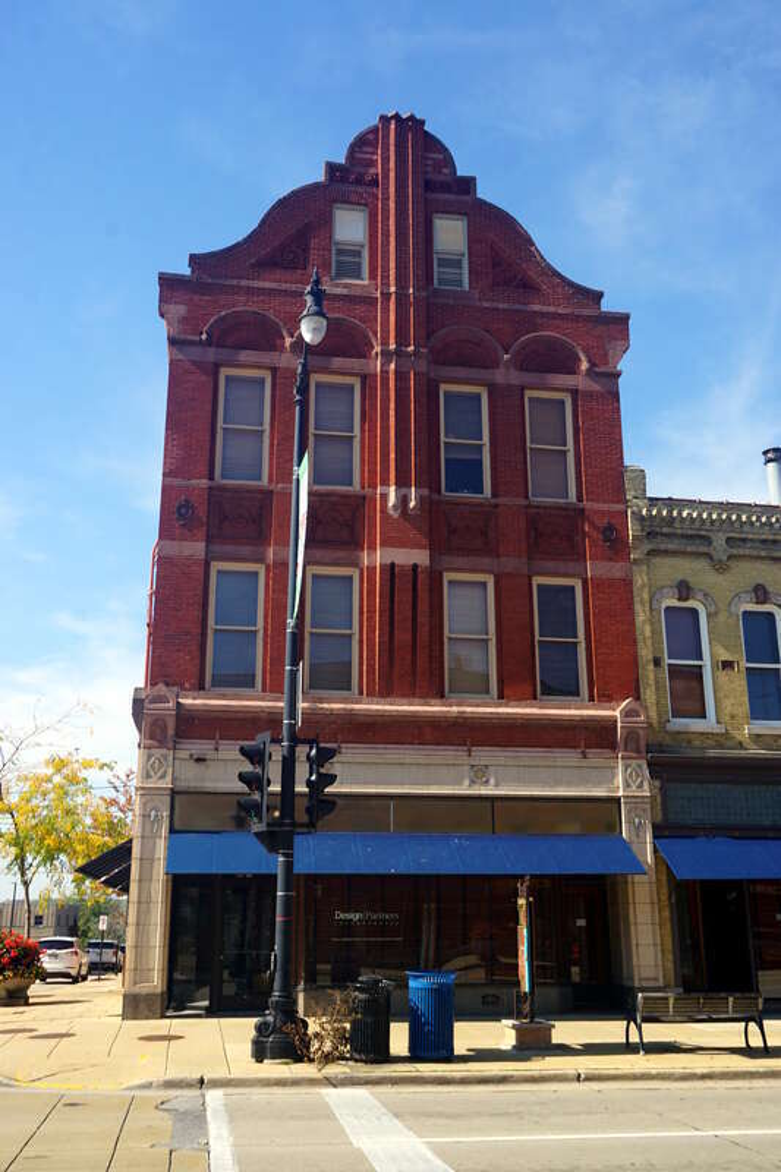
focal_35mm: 33
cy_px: 586
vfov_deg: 57.2
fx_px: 1074
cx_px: 390
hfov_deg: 40.0
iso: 100
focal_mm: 22
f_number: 10
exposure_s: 1/100
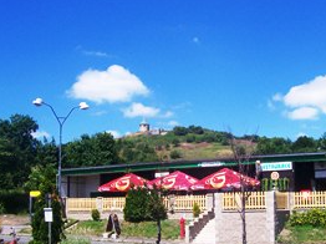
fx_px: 489
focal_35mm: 52
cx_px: 205
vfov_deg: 27.9
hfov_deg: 36.6
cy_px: 149
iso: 80
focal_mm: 5.6
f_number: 5.1
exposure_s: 1/442
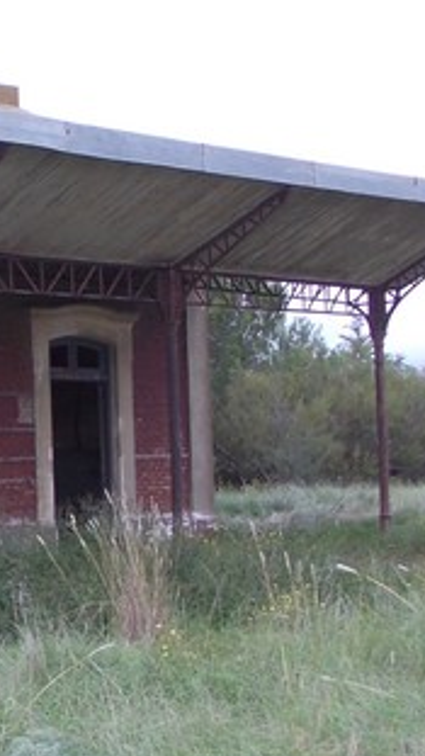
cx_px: -138
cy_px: 435
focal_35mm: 75
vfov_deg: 28.2
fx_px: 1502
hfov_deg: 15.3
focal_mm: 4
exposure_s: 1/400
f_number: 2.7
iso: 80
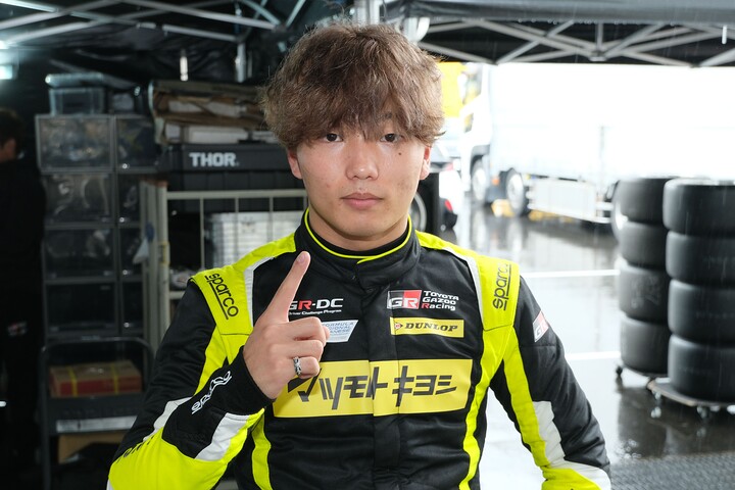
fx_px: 980
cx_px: 368
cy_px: 245
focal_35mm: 48
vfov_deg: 28.1
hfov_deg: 41.1
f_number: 4.9
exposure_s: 1/100
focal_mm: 32.3
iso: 1000
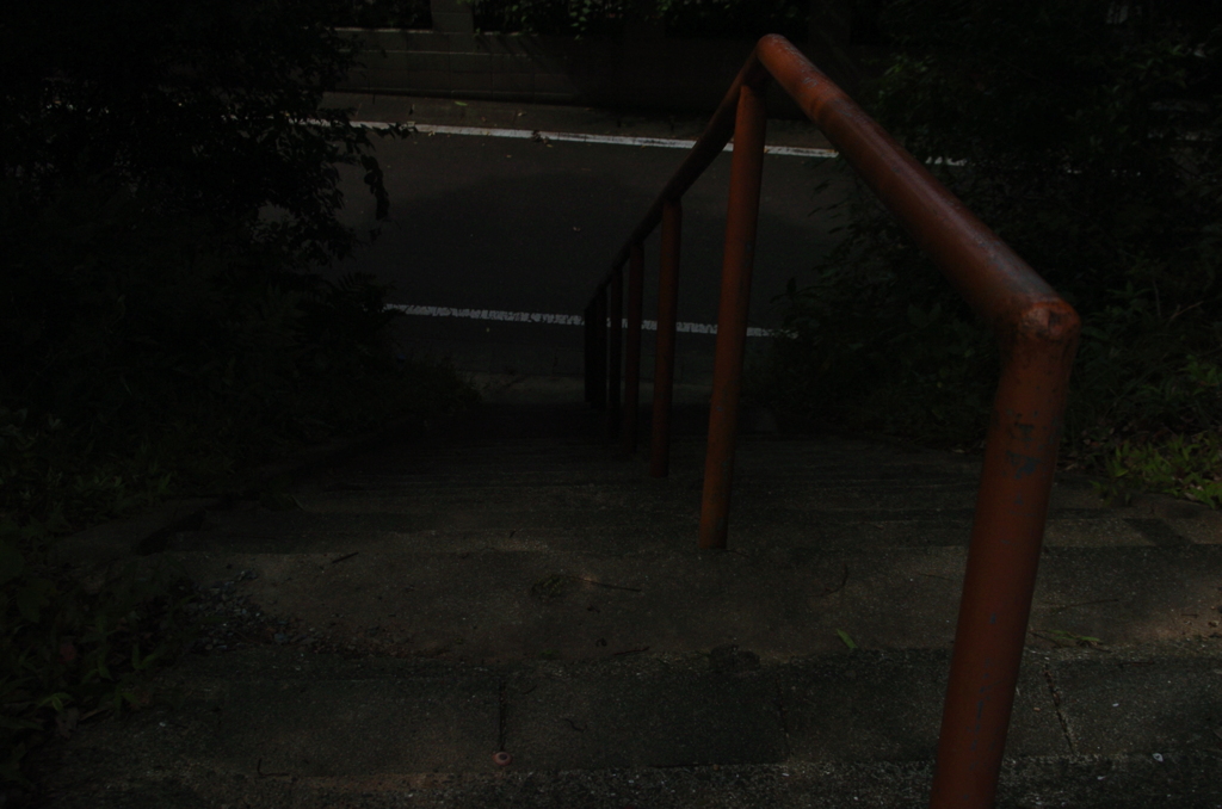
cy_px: 404
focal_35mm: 57
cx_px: 611
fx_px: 1931
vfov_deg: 23.7
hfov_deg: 35.1
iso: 200
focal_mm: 38
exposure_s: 1/500
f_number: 8
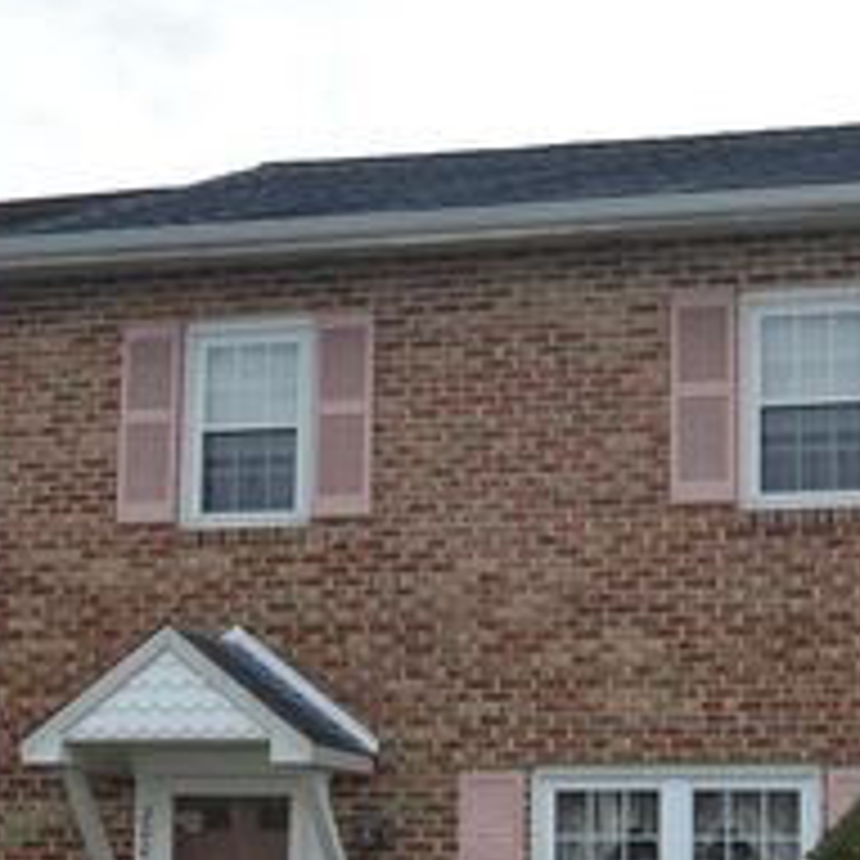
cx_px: 486
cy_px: 660
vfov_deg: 21.4
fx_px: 2249
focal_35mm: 80
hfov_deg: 21.6
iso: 100
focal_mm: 24
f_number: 4.5
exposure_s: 1/200
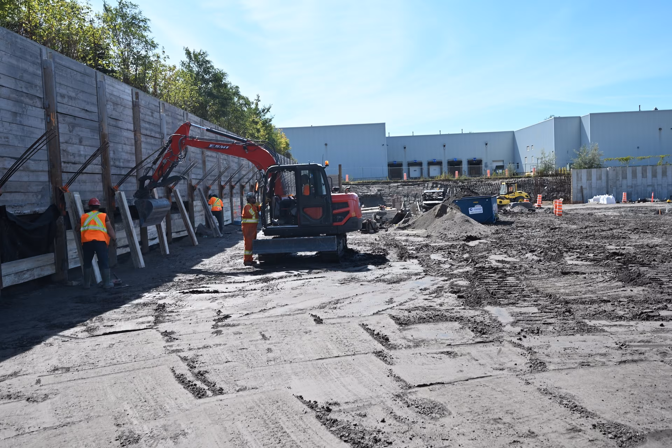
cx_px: 336
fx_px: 560
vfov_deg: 43.6
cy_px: 224
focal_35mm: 30
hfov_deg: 61.9
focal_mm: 30
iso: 100
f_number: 6.3
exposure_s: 1/320
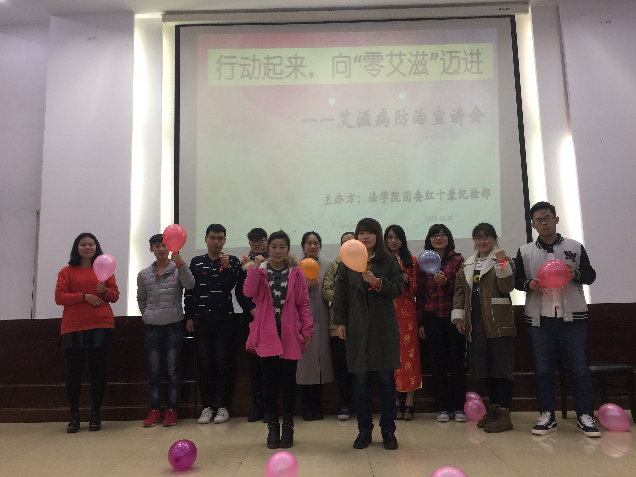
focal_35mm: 29
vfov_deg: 48.2
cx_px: 318
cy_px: 238
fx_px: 533
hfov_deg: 61.7
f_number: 2.2
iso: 40
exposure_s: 1/17
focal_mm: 4.15
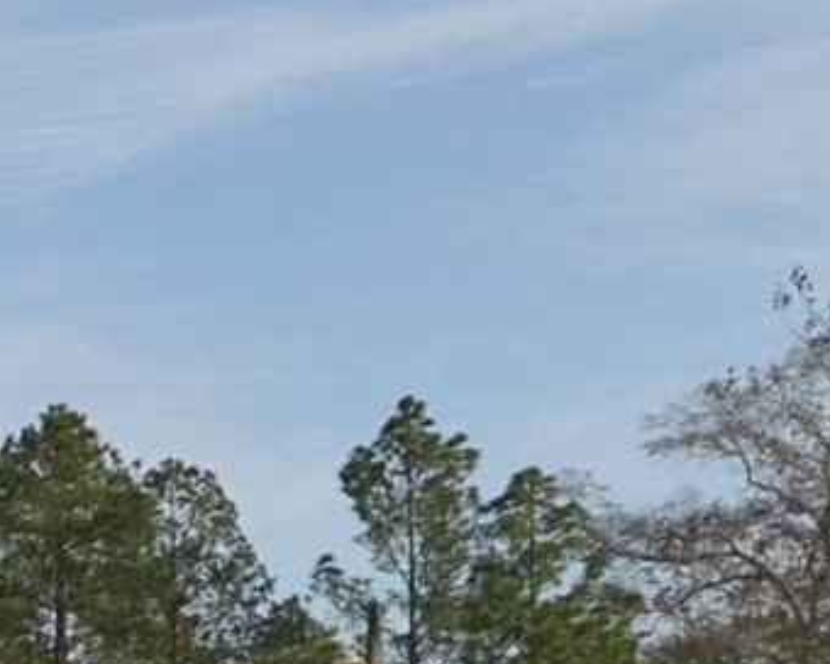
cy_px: 914
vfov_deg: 11.7
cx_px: -1933
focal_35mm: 127
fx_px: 3120
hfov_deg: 9.7
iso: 200
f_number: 9
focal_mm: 10
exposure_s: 1/800
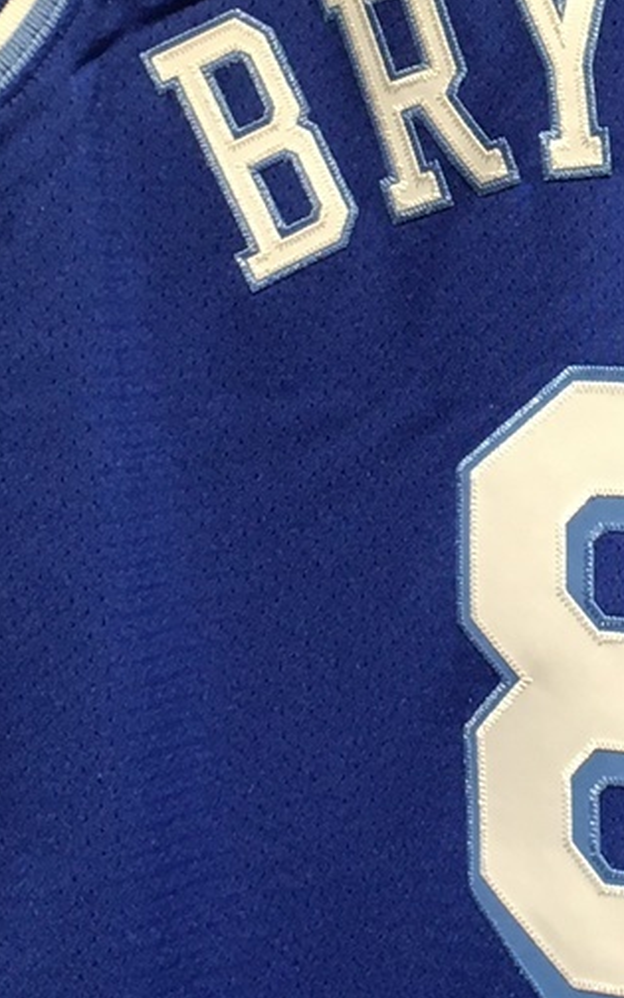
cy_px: 158
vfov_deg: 16.9
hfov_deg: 10.6
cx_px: 624
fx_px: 3320
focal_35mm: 122
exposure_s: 1/30
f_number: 2.2
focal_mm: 4.15
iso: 80
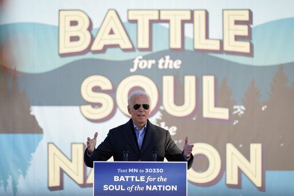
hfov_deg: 17.8
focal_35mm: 115
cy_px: 98
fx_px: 939
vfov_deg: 11.9
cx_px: 147
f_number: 2.8
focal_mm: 115
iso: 100
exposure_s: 1/1000
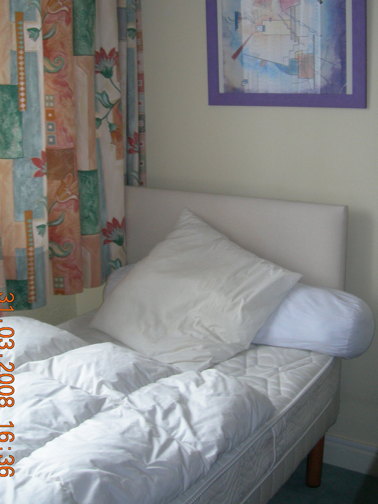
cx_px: 195
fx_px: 699
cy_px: 201
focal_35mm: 48
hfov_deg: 30.3
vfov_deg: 39.5
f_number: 2.8
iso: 200
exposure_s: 1/29.5
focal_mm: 7.8
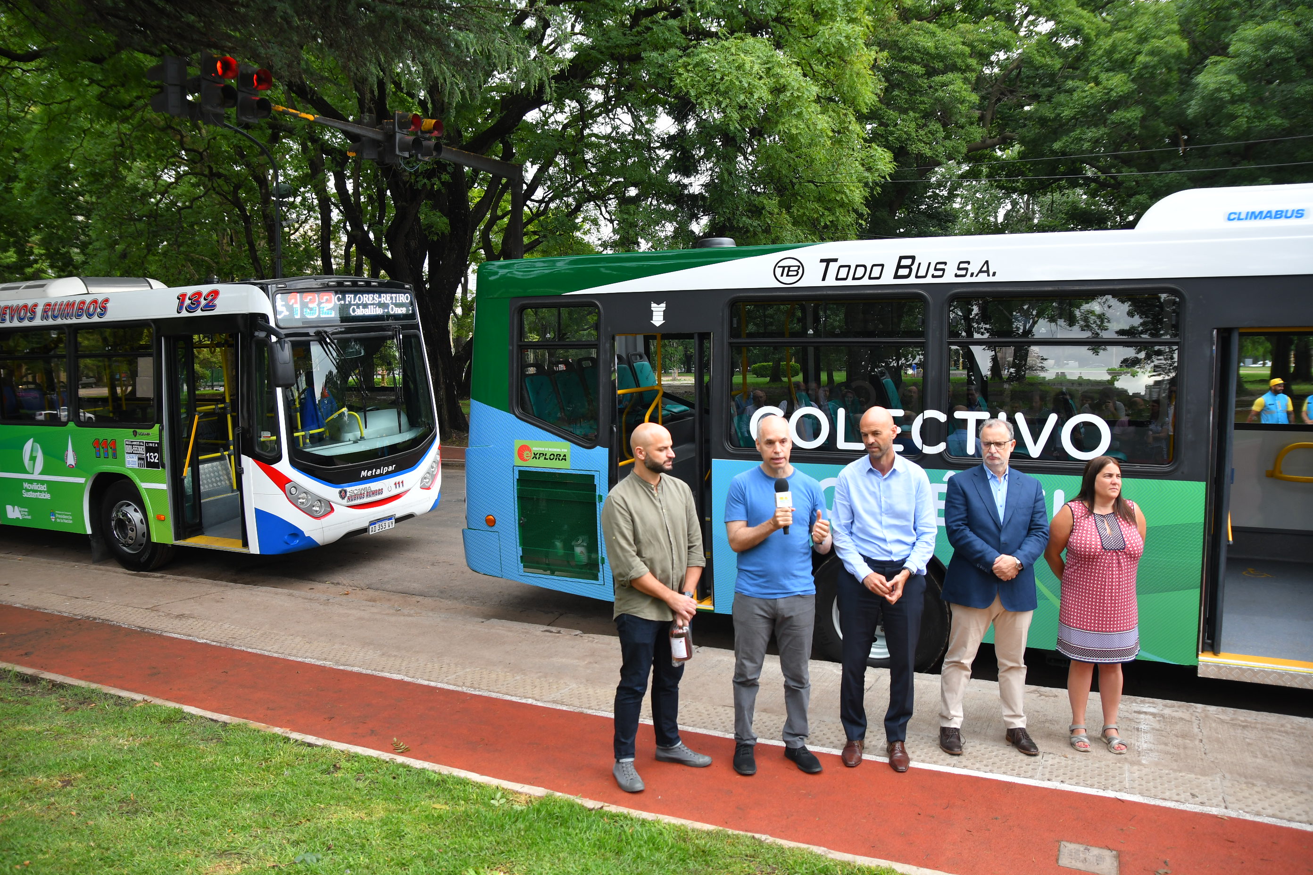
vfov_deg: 50.4
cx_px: 656
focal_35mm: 26
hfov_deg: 70.4
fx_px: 930
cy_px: 438
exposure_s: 1/200
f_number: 4
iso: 200
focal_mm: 17
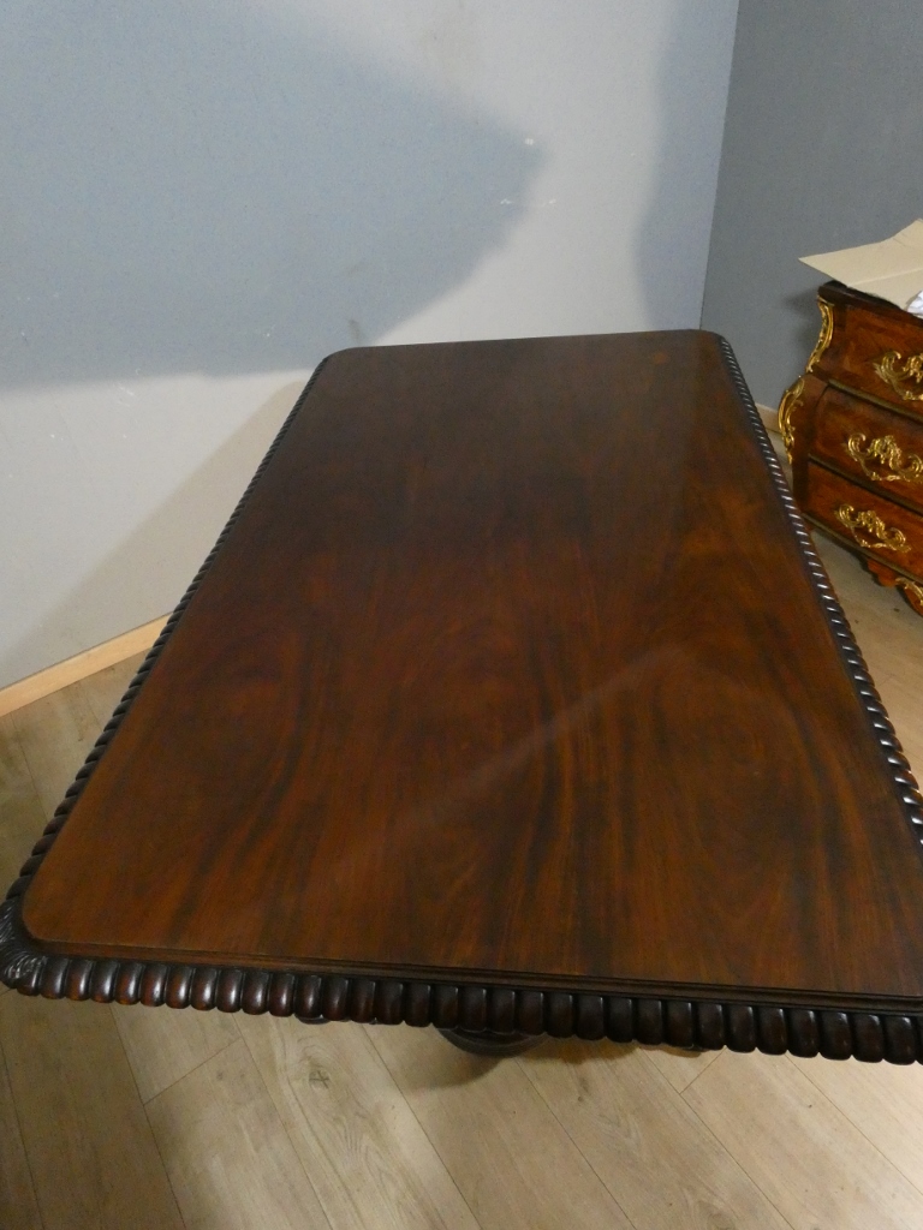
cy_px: 615
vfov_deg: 81.7
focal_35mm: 20
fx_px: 711
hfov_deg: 66.0
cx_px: 462
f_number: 4.4
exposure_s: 1/60
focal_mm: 3.6
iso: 1250
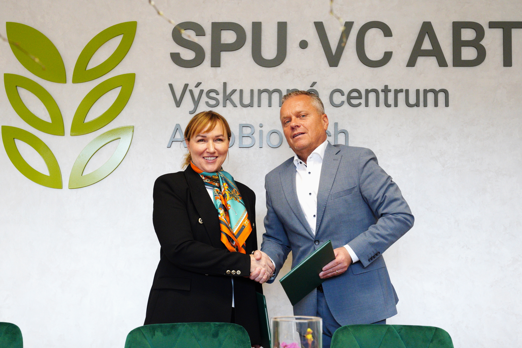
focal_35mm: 47
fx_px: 681
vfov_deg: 28.6
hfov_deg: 41.9
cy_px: 174
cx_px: 261
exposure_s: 1/250
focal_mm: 47
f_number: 5.6
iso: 3200
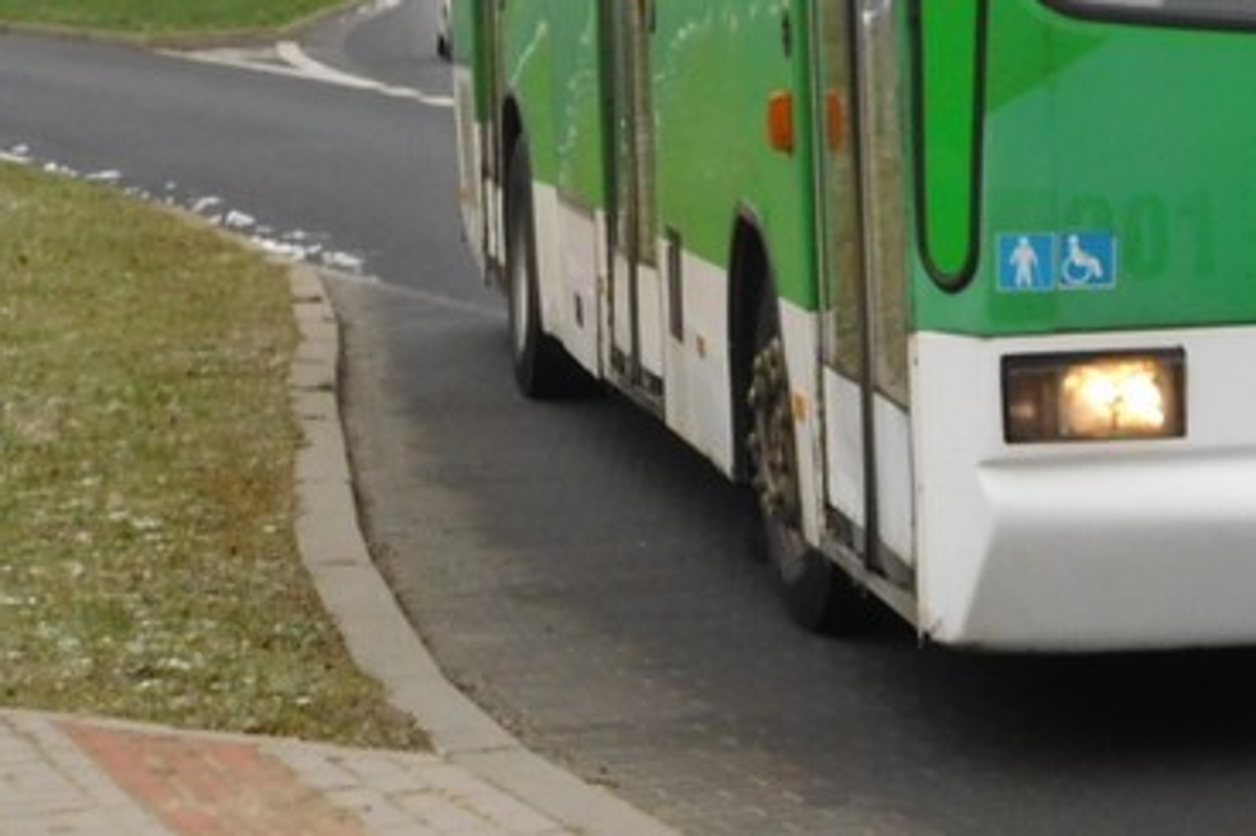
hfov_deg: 14.4
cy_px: -189
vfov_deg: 9.6
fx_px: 4882
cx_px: 1225
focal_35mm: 140
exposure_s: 1/250
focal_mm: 9.8
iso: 250
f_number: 4.2
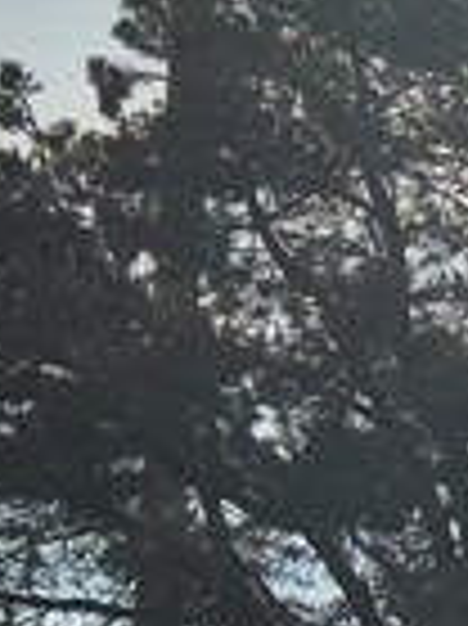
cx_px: 1296
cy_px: 392
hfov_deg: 6.3
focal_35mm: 221
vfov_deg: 9.0
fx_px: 3990
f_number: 1.78
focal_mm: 6.76
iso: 64
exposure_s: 1/11364
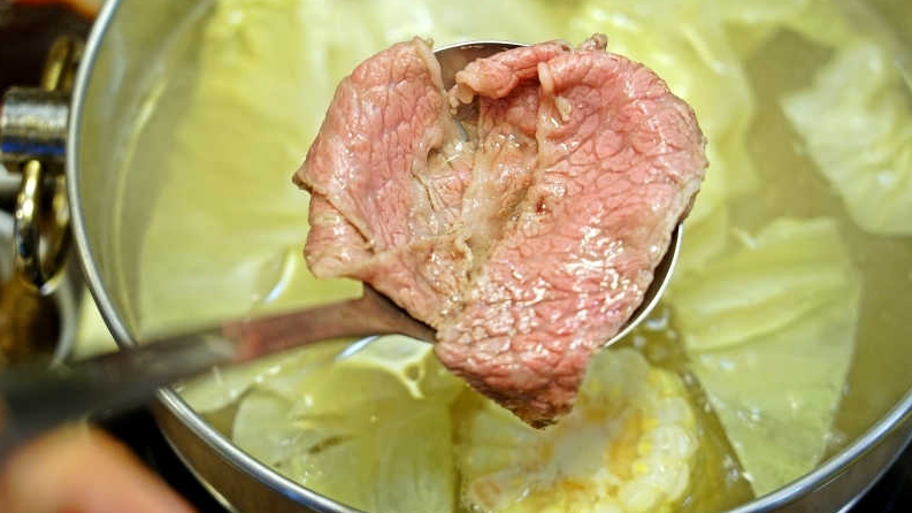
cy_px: 210
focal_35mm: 111
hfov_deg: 19.3
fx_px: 2684
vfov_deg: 10.9
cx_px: 453
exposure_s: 1/125
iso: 800
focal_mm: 105
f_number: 4.5
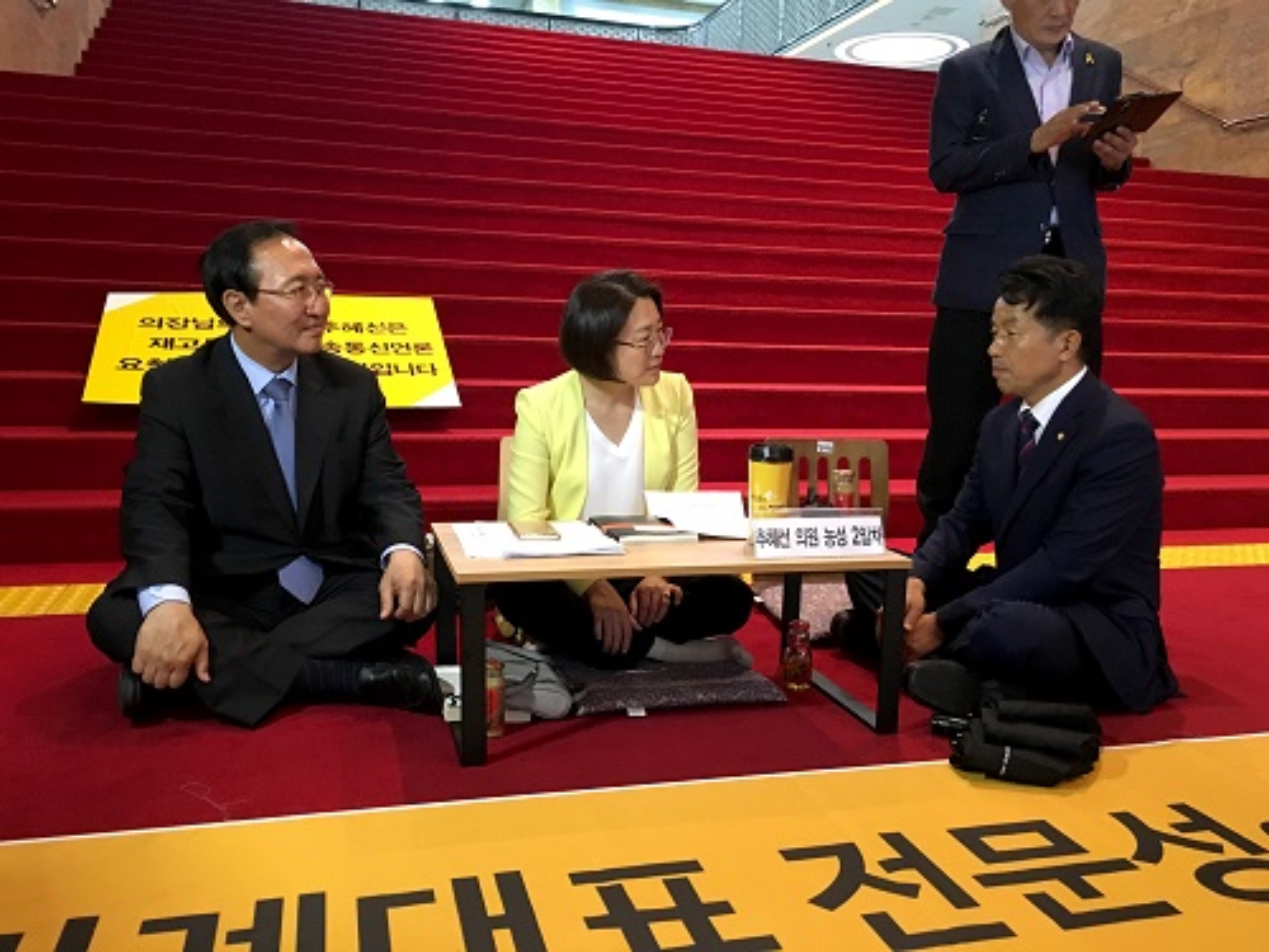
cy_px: 476
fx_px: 1063
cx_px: 634
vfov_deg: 48.2
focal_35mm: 29
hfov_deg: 61.7
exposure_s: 1/20
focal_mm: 4.15
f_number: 2.2
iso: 200
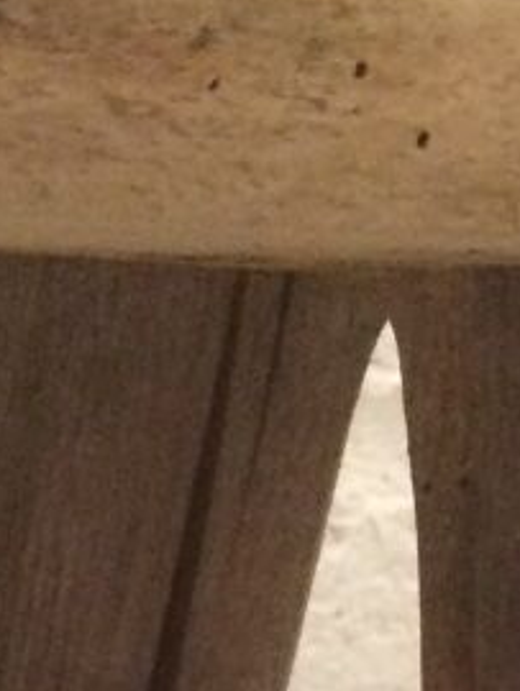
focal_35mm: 175
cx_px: -494
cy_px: 1902
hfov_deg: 8.1
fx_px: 3500
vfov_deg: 9.4
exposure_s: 1/20
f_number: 2.2
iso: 250
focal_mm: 4.15
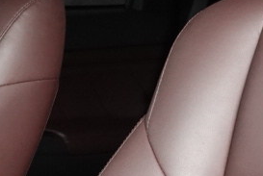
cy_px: 214
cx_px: 53
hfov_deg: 14.3
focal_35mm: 142
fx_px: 1039
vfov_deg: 9.6
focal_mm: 9
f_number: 2.8
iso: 800
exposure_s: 1/100
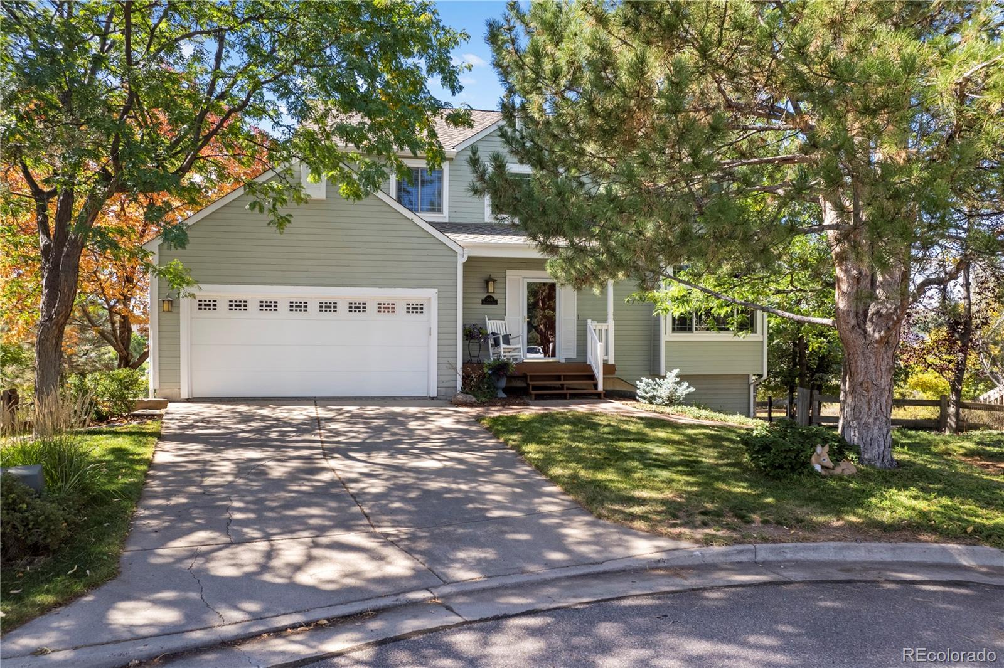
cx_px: 502
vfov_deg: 57.2
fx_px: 613
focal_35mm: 22
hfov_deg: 78.6
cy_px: 334
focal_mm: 8.38
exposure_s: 1/240
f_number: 2.8
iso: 140
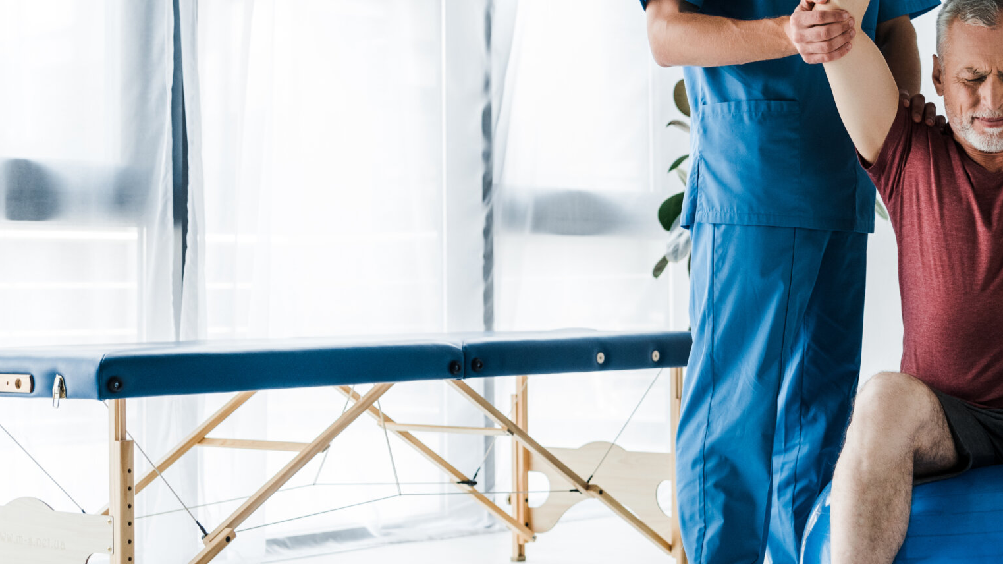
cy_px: 215
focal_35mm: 74
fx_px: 1968
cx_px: 699
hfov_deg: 28.3
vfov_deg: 16.3
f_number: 2.8
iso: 640
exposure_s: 1/160
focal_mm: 42
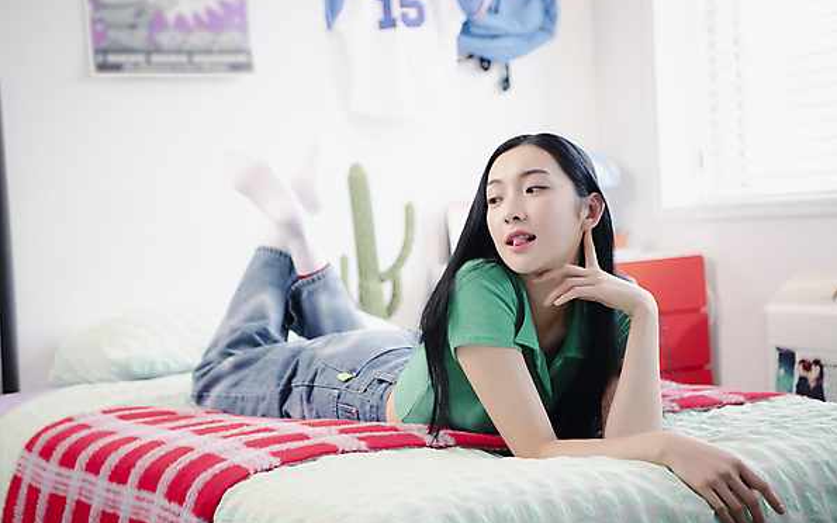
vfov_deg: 18.1
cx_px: 421
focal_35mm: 72
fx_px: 1643
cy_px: 246
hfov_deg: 28.6
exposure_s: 1/100
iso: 400
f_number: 2.8
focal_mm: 70
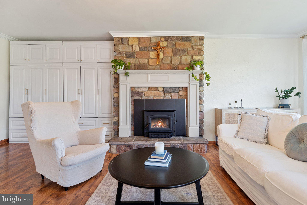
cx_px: 154
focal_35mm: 17
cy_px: 102
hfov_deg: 93.3
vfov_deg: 70.4
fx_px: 145
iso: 500
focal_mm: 17
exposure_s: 1/10
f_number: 8
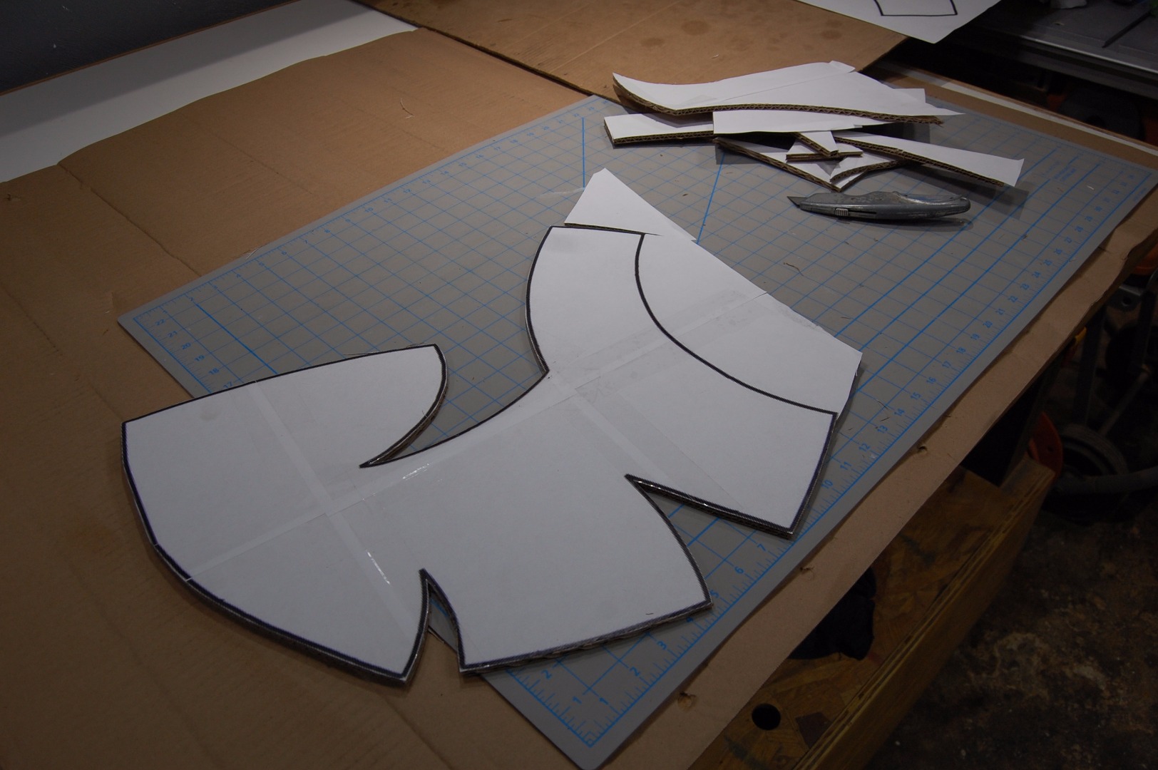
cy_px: 385
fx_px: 868
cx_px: 579
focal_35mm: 27
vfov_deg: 47.9
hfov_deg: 67.4
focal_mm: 18
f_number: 5.6
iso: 320
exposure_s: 1/125
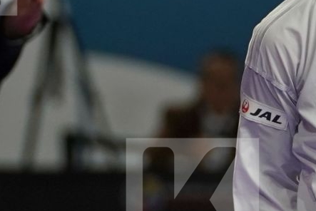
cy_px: 203
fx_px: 8449
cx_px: 434
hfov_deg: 2.1
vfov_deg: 1.4
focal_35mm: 962
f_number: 2.8
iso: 800
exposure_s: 1/1000
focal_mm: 158
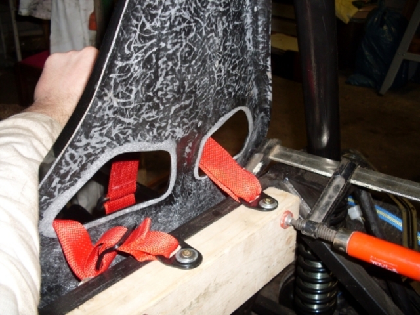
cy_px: 158
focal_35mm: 38
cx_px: 210
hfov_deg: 49.0
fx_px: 461
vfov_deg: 37.7
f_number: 2.8
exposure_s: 1/45
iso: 100
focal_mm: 6.3
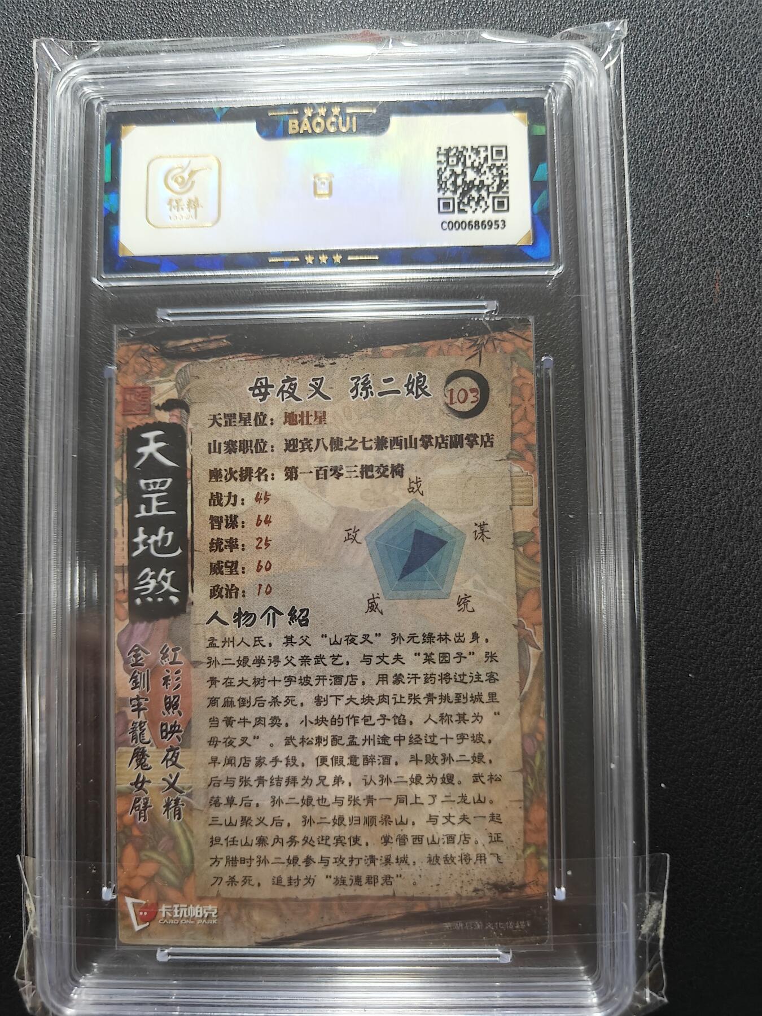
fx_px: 704
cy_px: 508
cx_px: 381
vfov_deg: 71.6
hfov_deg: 56.8
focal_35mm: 24
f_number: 1.8
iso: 160
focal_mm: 5.59
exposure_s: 1/50
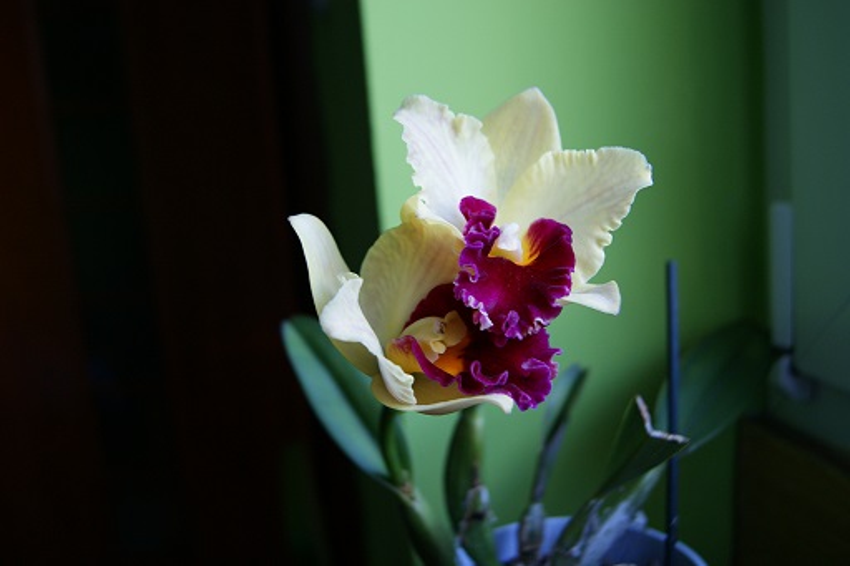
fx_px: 850
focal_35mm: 36
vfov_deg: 36.8
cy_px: 283
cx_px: 425
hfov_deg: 53.1
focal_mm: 24
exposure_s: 1/40
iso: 200
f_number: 4
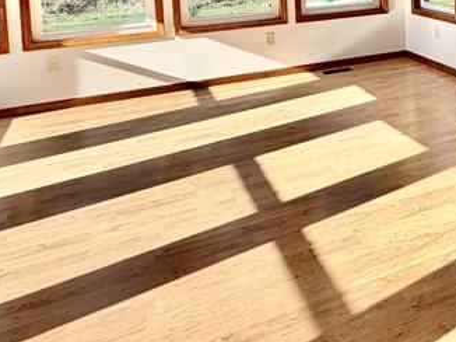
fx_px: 579
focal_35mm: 44
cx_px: 488
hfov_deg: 36.9
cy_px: -36
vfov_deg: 29.5
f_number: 2.2
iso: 64
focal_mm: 2.22
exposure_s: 1/502
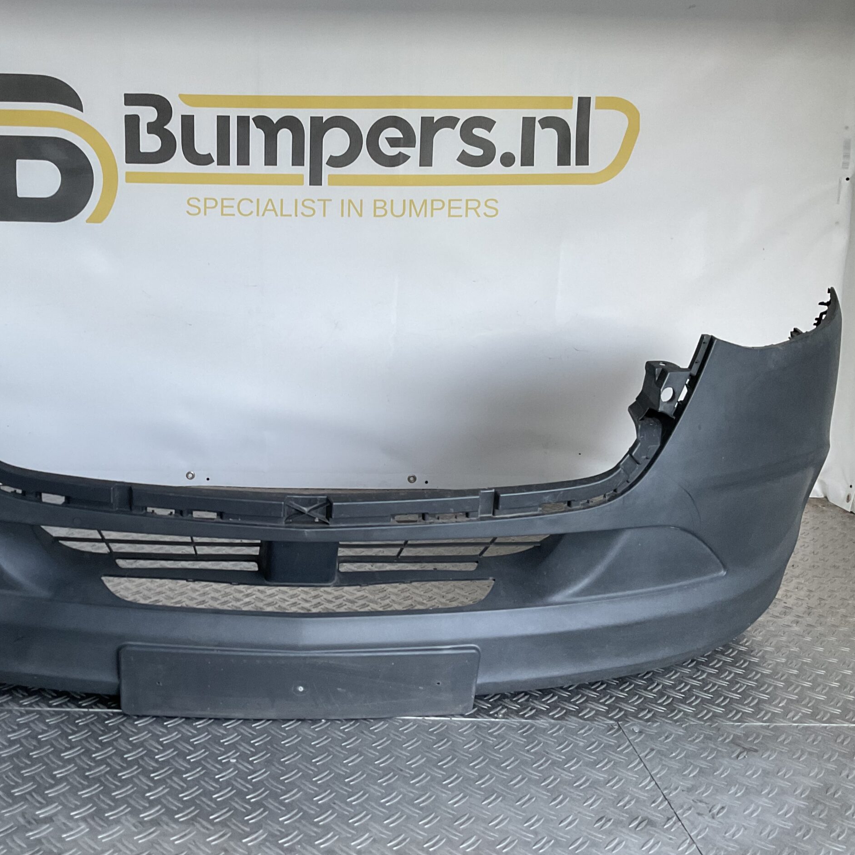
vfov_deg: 47.2
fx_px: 978
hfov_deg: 46.5
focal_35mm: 35
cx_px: 284
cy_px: 419
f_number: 1.8
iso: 64
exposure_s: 1/60
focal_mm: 3
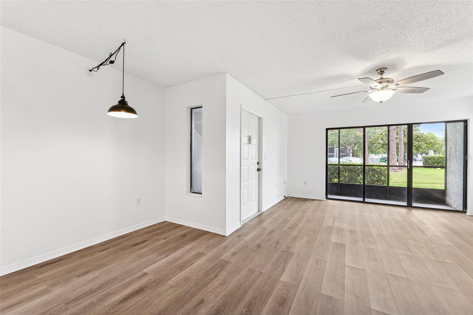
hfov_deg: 104.3
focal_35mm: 14
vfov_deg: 81.2
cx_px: 236
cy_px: 158
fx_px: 184
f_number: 8
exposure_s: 1/15
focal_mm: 14
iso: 400
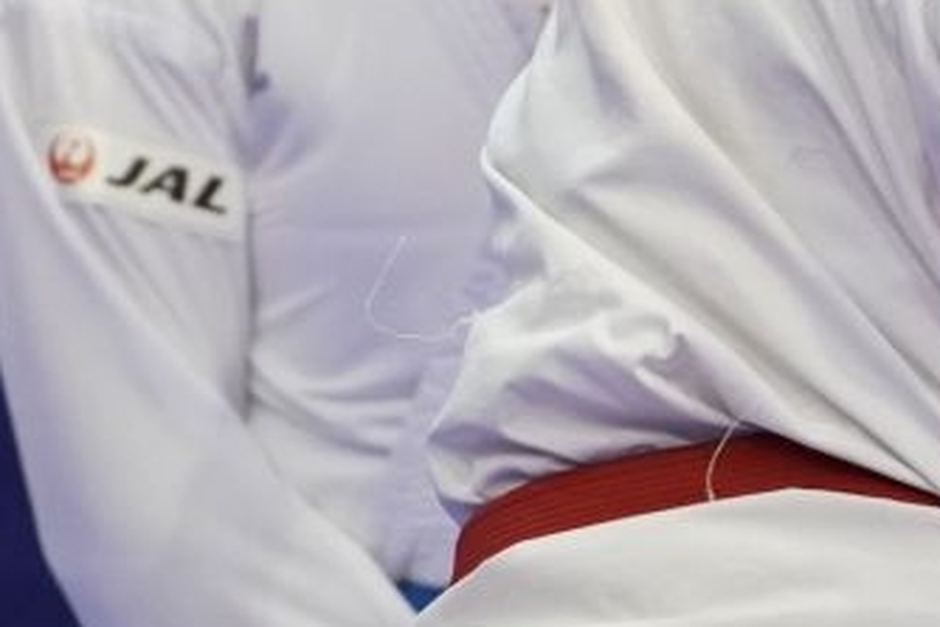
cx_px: 363
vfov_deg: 1.3
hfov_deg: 1.9
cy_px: 259
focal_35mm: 1077
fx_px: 28132
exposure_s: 1/1000
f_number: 2.8
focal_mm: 200
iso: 4000
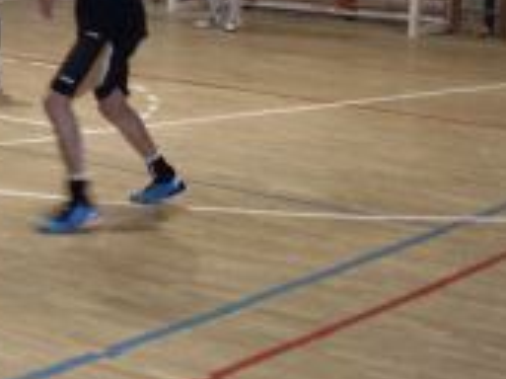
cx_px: -62
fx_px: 1621
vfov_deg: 12.9
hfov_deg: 17.1
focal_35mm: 111
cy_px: -108
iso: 240
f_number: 2.8
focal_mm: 6.3
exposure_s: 1/45
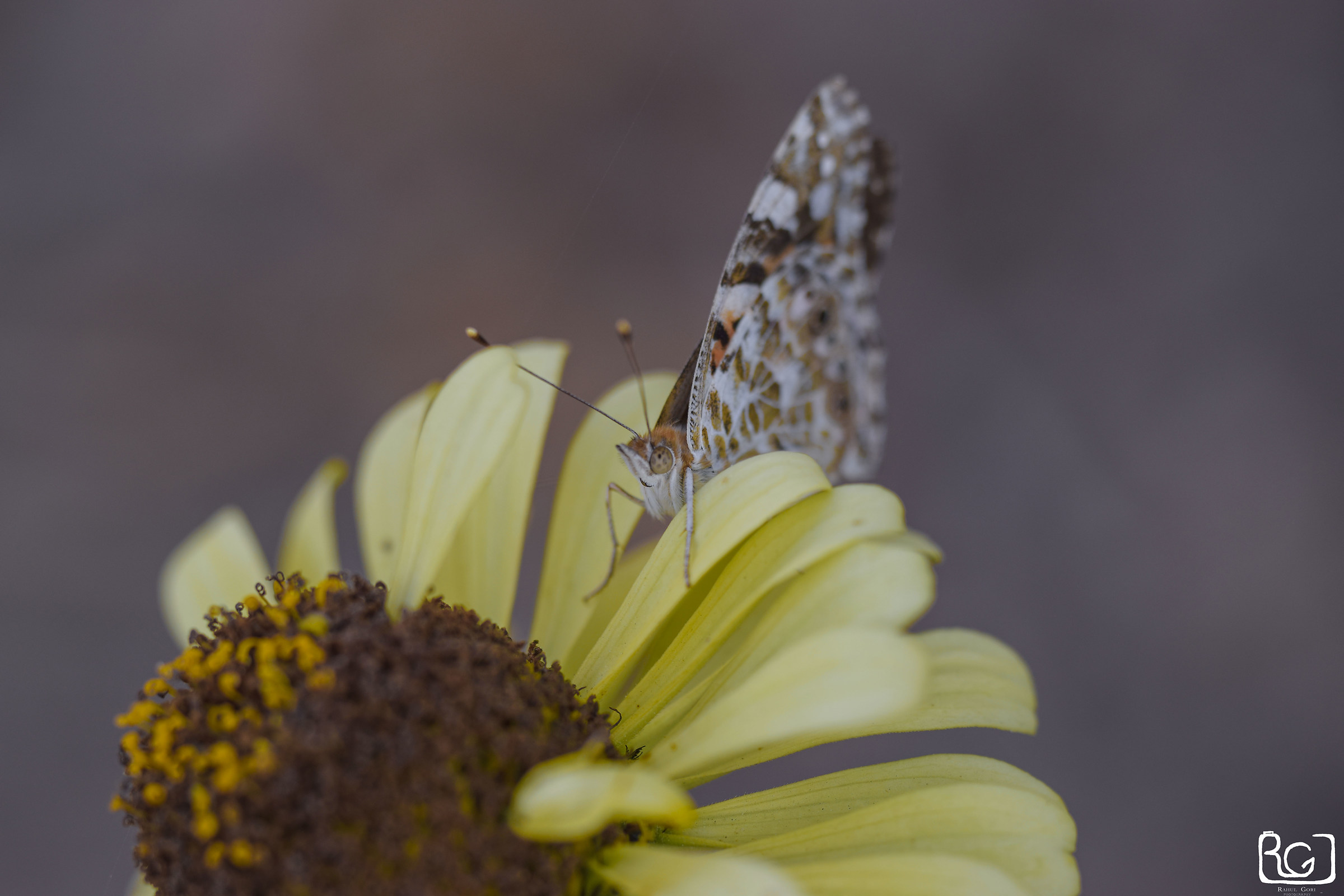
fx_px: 8399
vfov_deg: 6.1
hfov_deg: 9.1
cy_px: 448
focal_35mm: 225
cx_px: 672
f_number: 4.5
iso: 100
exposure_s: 1/200
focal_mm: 150
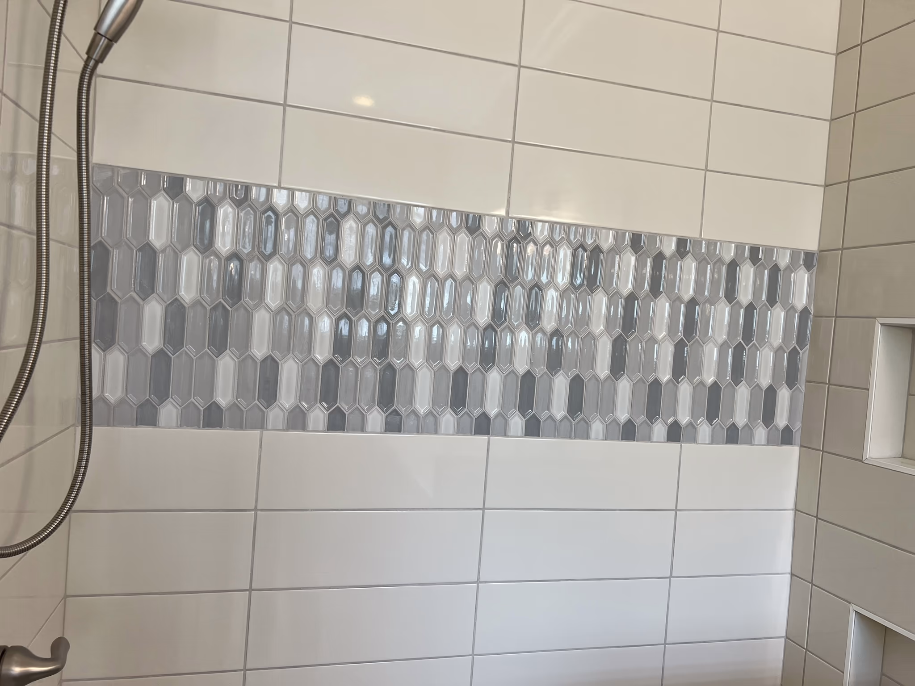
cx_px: 458
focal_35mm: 26
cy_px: 343
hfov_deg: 67.3
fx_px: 687
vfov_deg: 53.1
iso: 80
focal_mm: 5.7
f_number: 1.5
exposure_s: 1/120
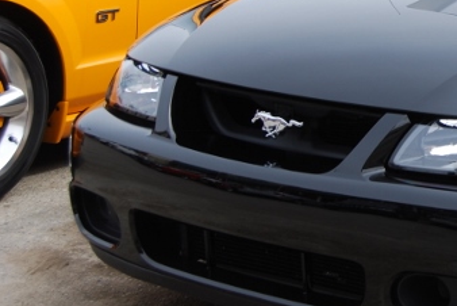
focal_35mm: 110
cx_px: 530
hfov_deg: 17.8
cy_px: 53
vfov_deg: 12.4
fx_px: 1400
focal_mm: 31
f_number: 6.3
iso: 100
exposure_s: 1/160
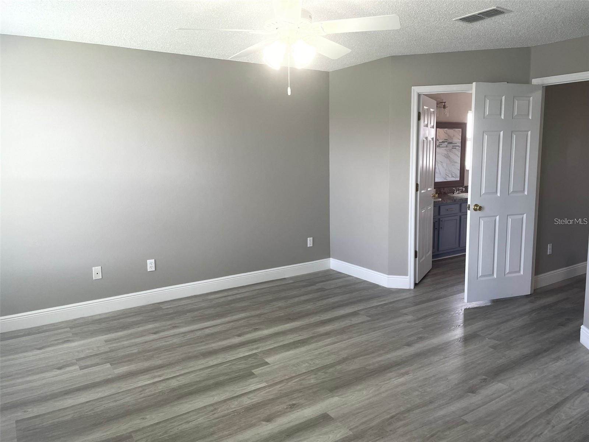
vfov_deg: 53.1
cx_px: 294
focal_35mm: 26
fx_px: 442
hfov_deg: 67.3
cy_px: 221
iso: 80
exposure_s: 1/120
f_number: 1.6
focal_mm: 4.2
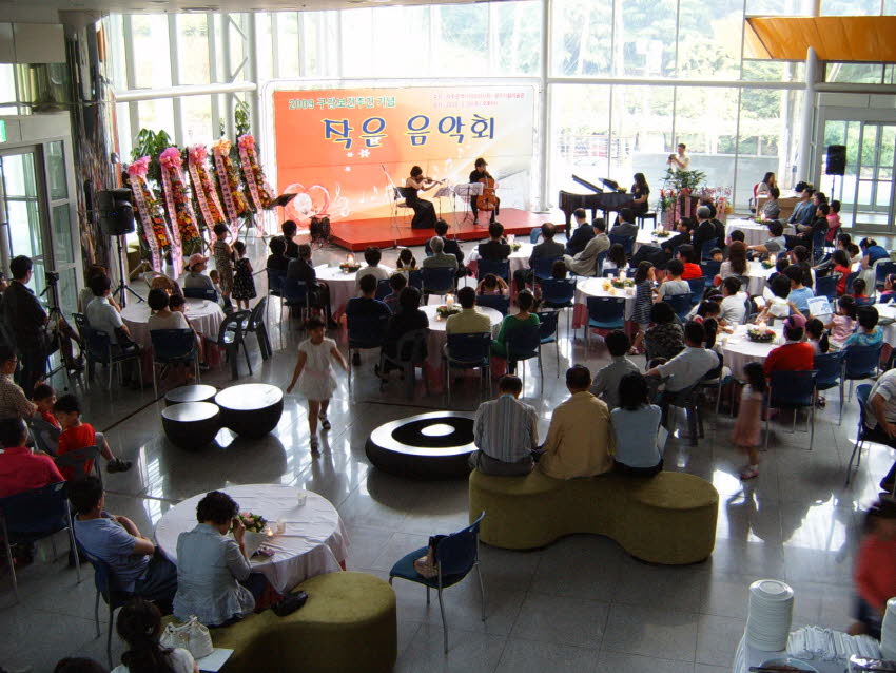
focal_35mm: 37
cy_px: 336
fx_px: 958
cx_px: 448
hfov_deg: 50.1
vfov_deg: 38.7
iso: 141
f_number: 2.9
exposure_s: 1/20
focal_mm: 6.2
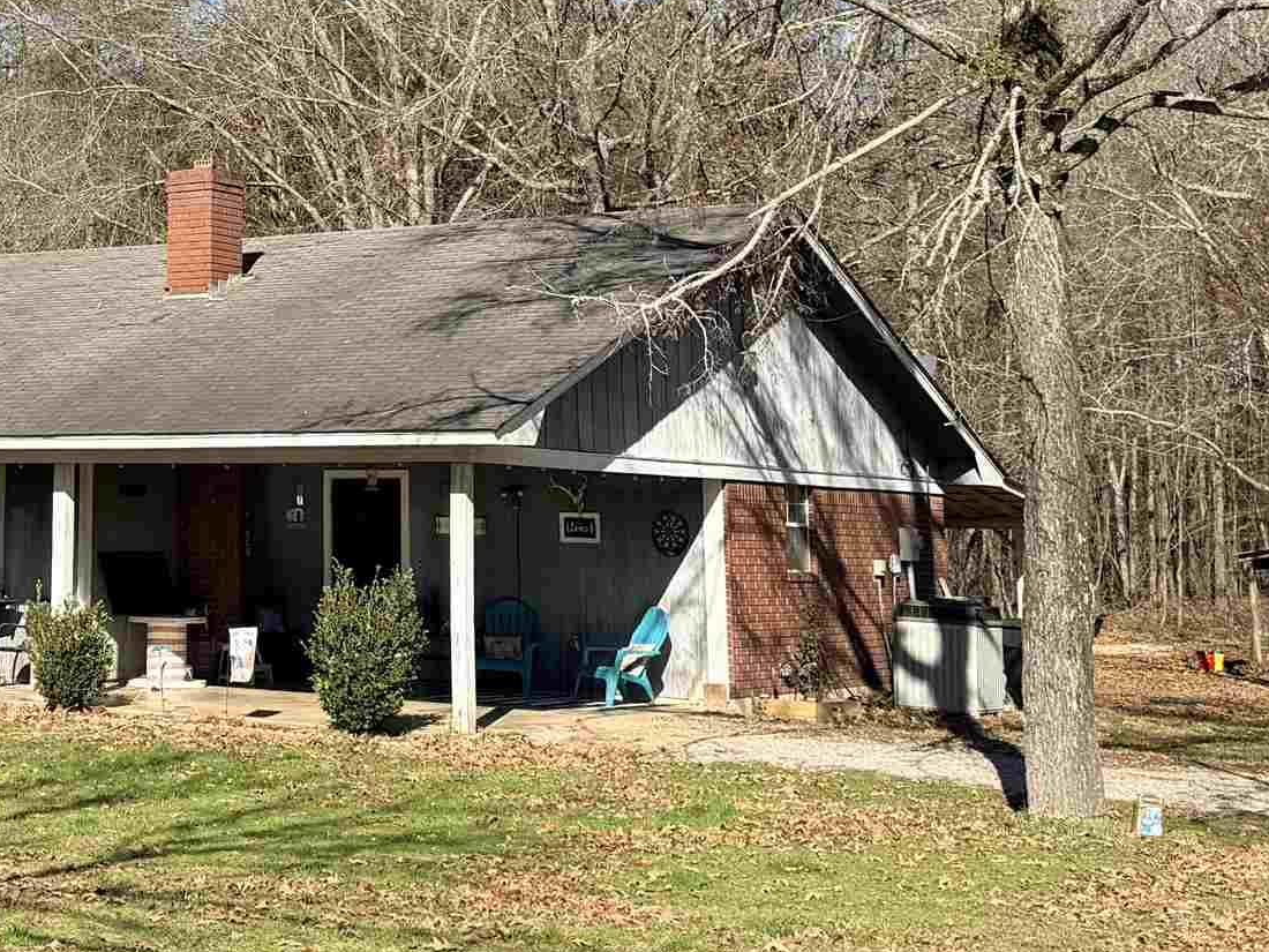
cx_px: 135
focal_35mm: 67
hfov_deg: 27.9
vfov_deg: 21.5
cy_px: 115
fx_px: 2456
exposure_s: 1/2907
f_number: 1.78
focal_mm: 6.76
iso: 80
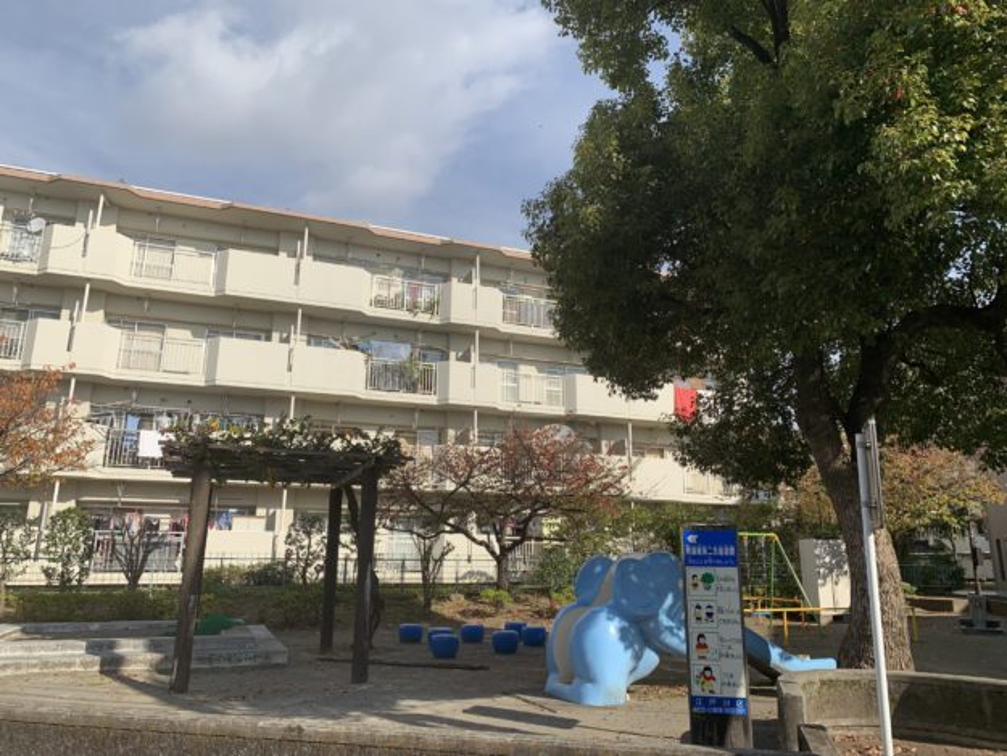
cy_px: 378
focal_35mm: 26
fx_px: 757
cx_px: 504
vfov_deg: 53.1
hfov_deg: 67.3
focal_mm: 4.25
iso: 25
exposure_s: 1/2915
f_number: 1.8
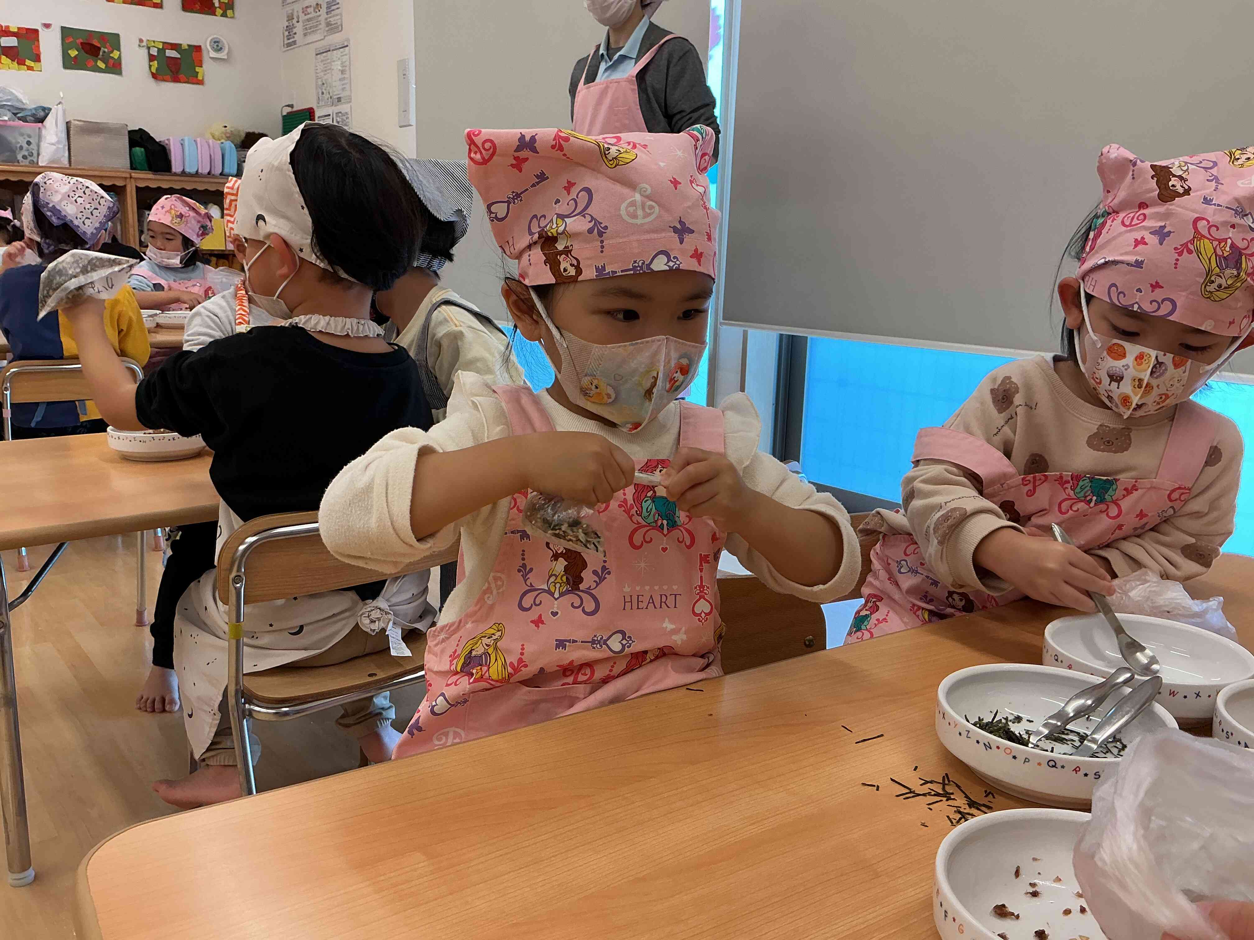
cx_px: 627
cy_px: 470
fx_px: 1051
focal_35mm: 29
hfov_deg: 61.7
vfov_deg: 48.2
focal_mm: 3
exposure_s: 1/100
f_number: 1.8
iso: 32
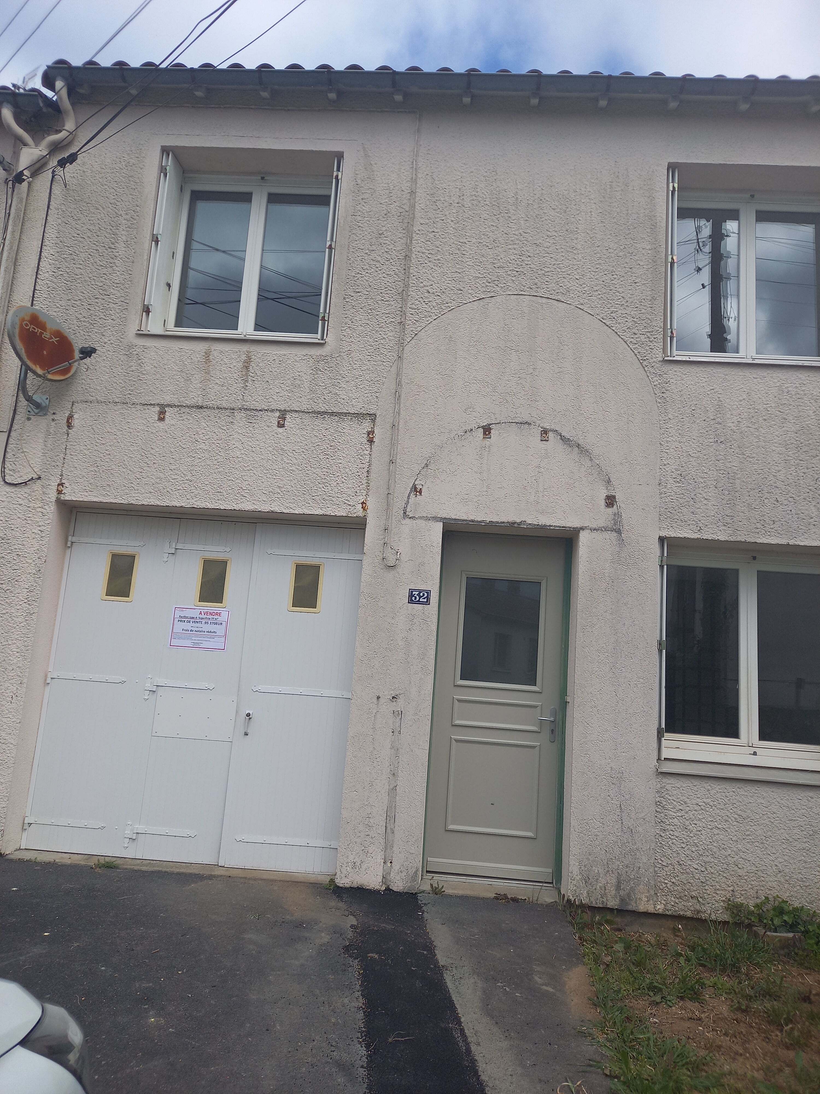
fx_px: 790
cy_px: 547
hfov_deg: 54.9
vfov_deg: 69.4
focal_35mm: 25
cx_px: 410
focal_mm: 4.6
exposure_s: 1/1142
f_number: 2
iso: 50
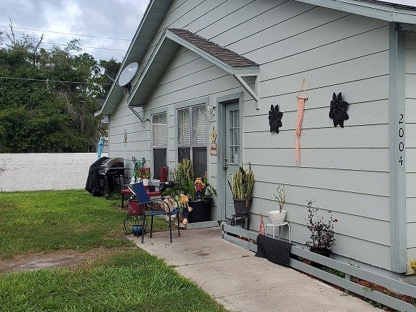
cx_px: 330
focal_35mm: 45
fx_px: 541
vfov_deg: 32.2
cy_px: 150
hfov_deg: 40.4
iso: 50
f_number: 2.4
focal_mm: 4.3
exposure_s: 1/1222
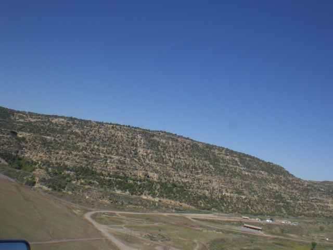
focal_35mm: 38
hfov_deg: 49.0
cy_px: 125
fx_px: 366
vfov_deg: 37.7
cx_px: 166
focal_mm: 6.3
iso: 50
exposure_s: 1/500
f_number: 4.4
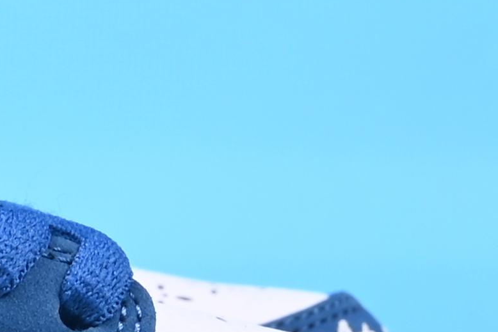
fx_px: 4386
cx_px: -659
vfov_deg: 4.3
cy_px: -329
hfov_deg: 6.2
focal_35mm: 317
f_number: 16
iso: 100
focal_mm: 41
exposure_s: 1/2
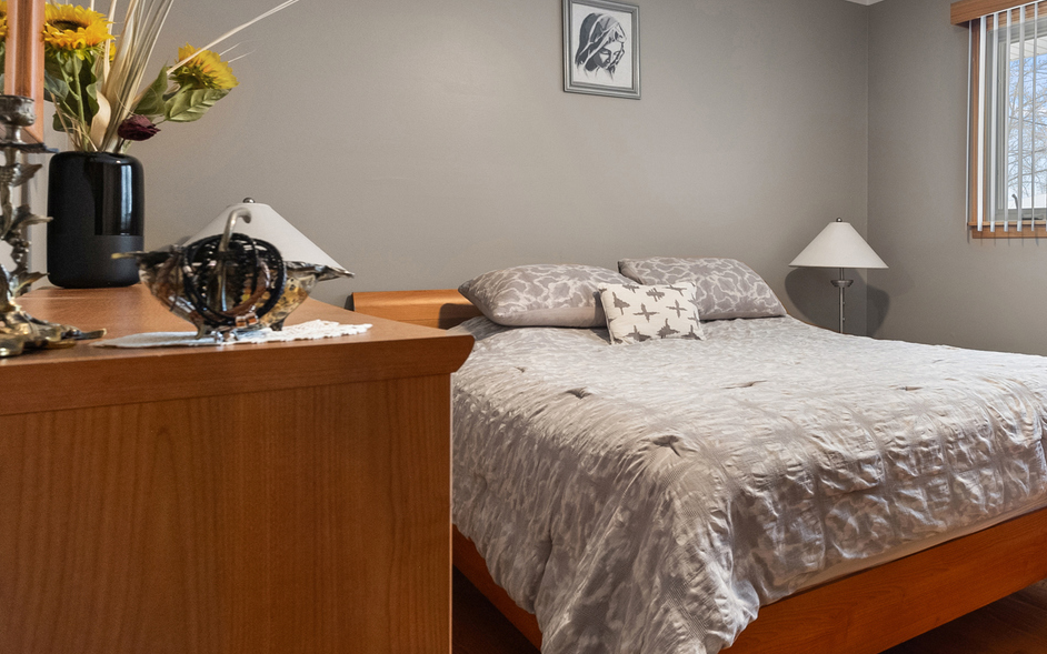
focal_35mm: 28
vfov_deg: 44.2
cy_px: 248
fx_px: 799
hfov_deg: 59.6
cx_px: 880
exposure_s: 1.6
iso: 640
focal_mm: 16
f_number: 8
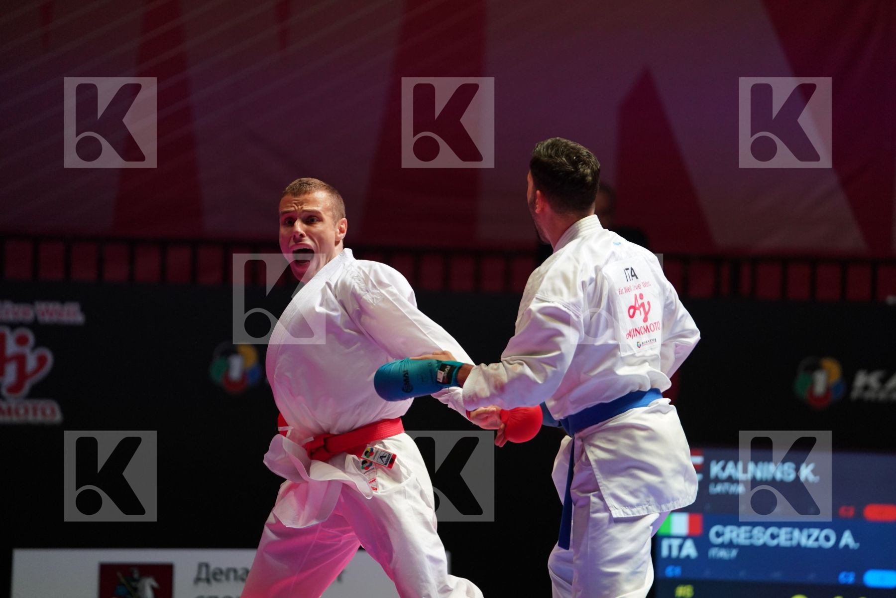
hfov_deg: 10.4
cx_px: 448
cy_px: 299
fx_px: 4928
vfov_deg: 6.9
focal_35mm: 198
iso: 2000
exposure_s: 1/1000
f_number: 2.8
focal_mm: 198
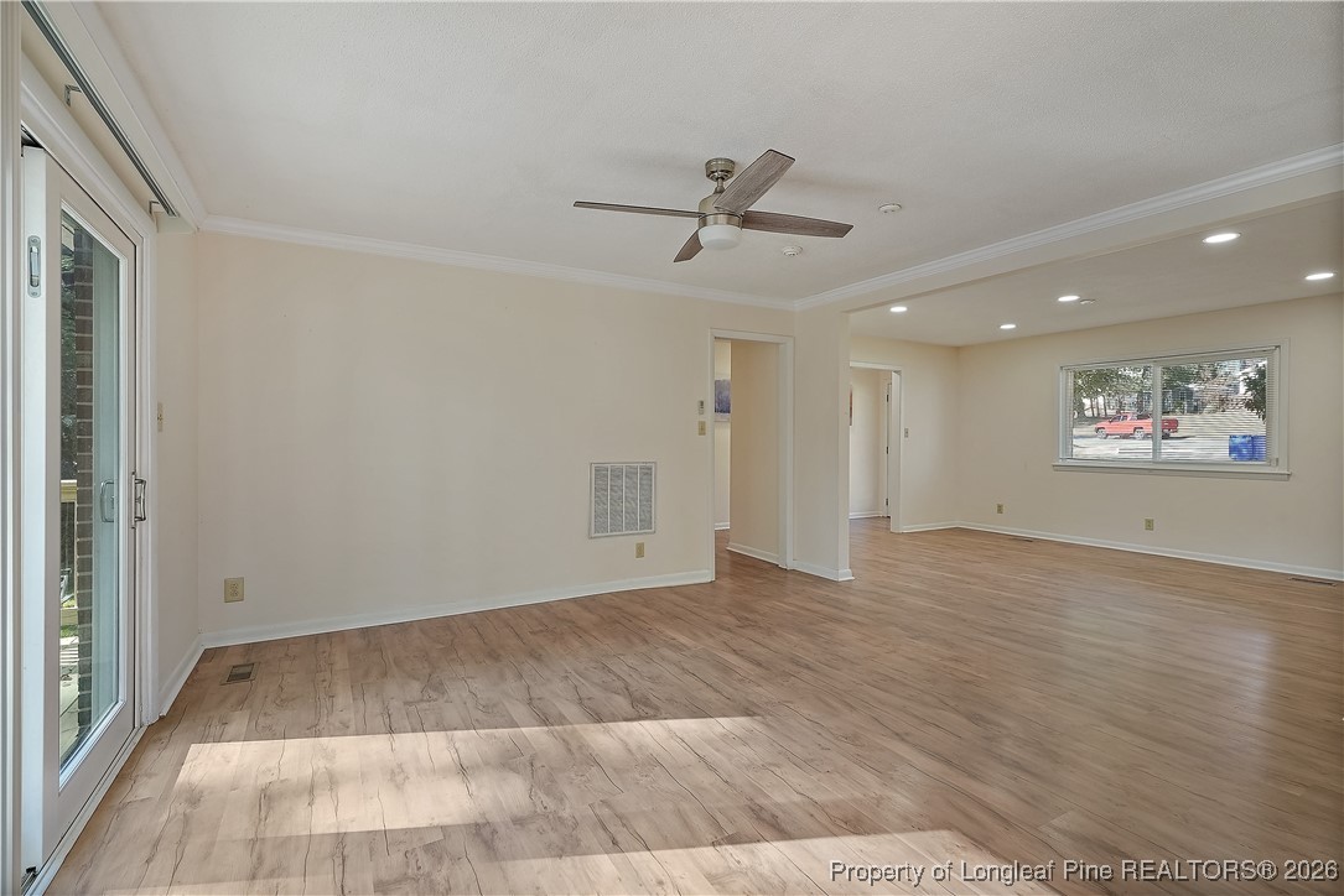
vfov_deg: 73.8
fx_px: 597
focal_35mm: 16
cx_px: 672
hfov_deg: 96.7
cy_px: 448
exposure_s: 1/8
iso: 500
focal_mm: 16
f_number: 7.1
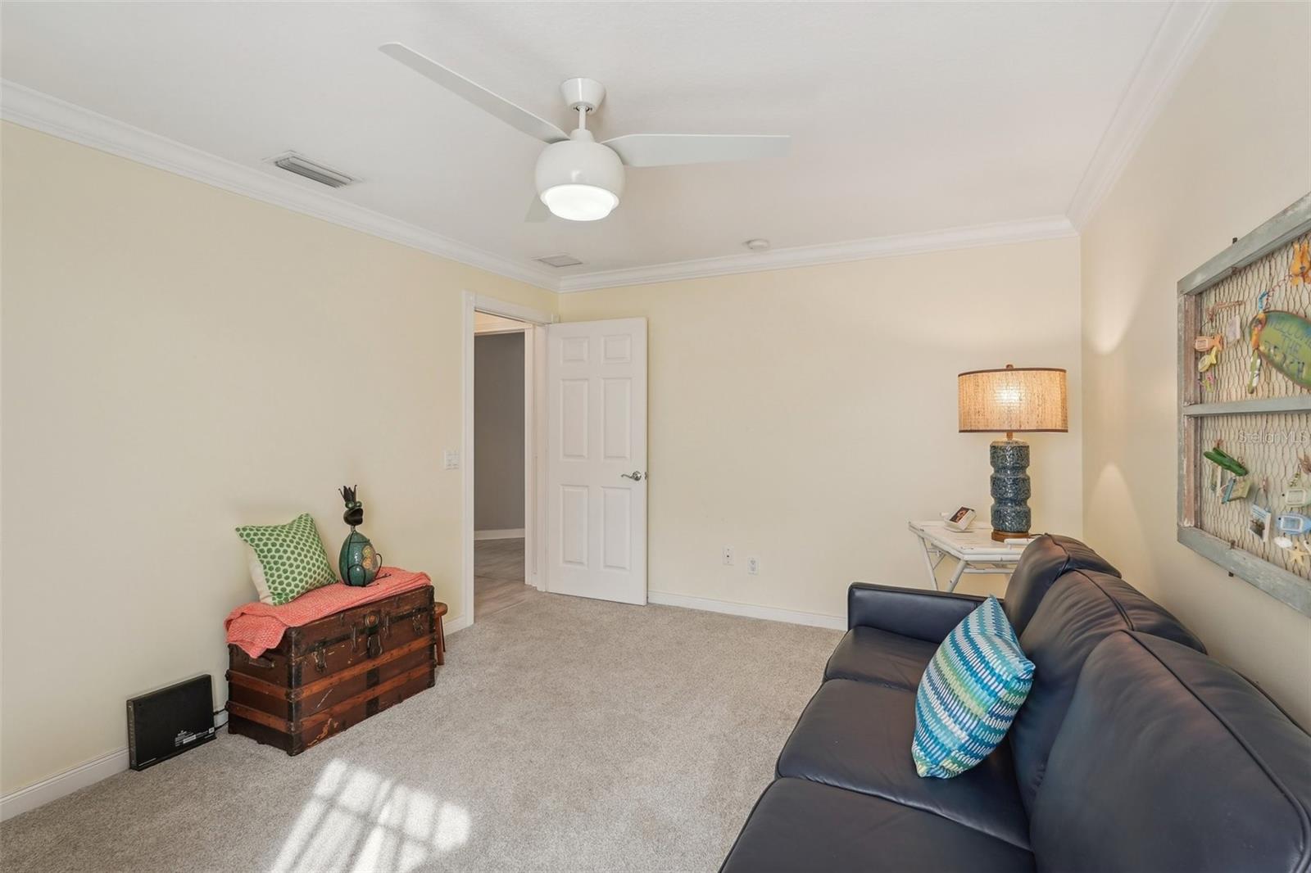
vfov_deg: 70.4
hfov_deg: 93.3
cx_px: 656
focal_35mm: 17
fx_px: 619
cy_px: 436
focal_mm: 17
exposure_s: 1/40
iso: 400
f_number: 8
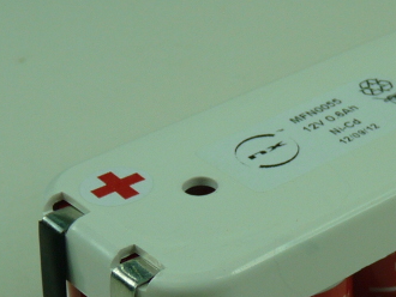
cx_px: 325
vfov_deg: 11.6
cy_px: 237
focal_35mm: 128
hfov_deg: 15.3
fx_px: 1465
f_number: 3
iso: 100
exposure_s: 1/125
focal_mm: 6.6
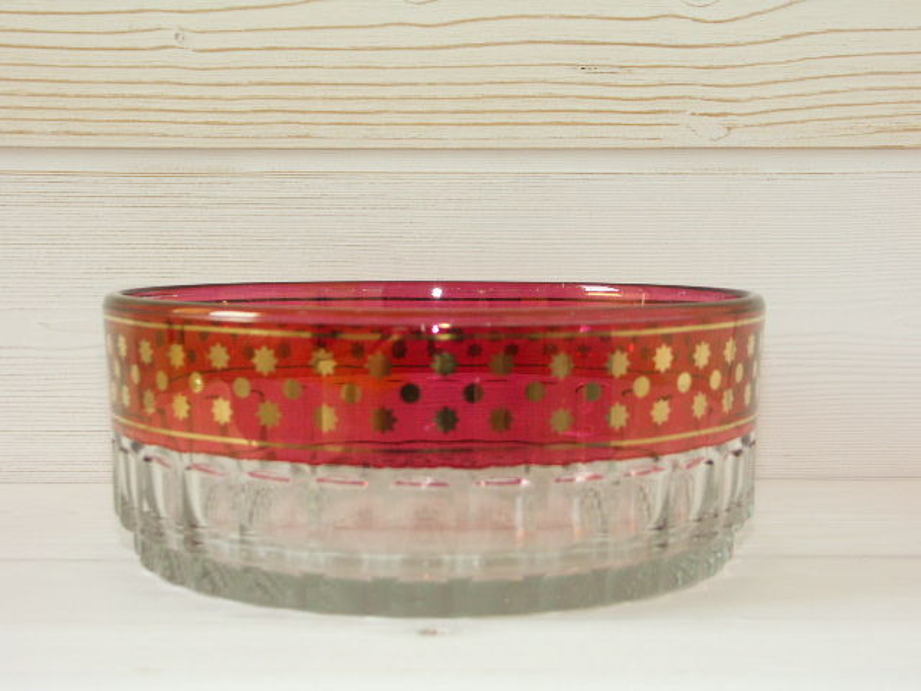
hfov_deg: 35.5
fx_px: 1437
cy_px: 346
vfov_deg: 27.0
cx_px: 460
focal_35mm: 54
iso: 100
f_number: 3.5
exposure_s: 1/60
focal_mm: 13.96
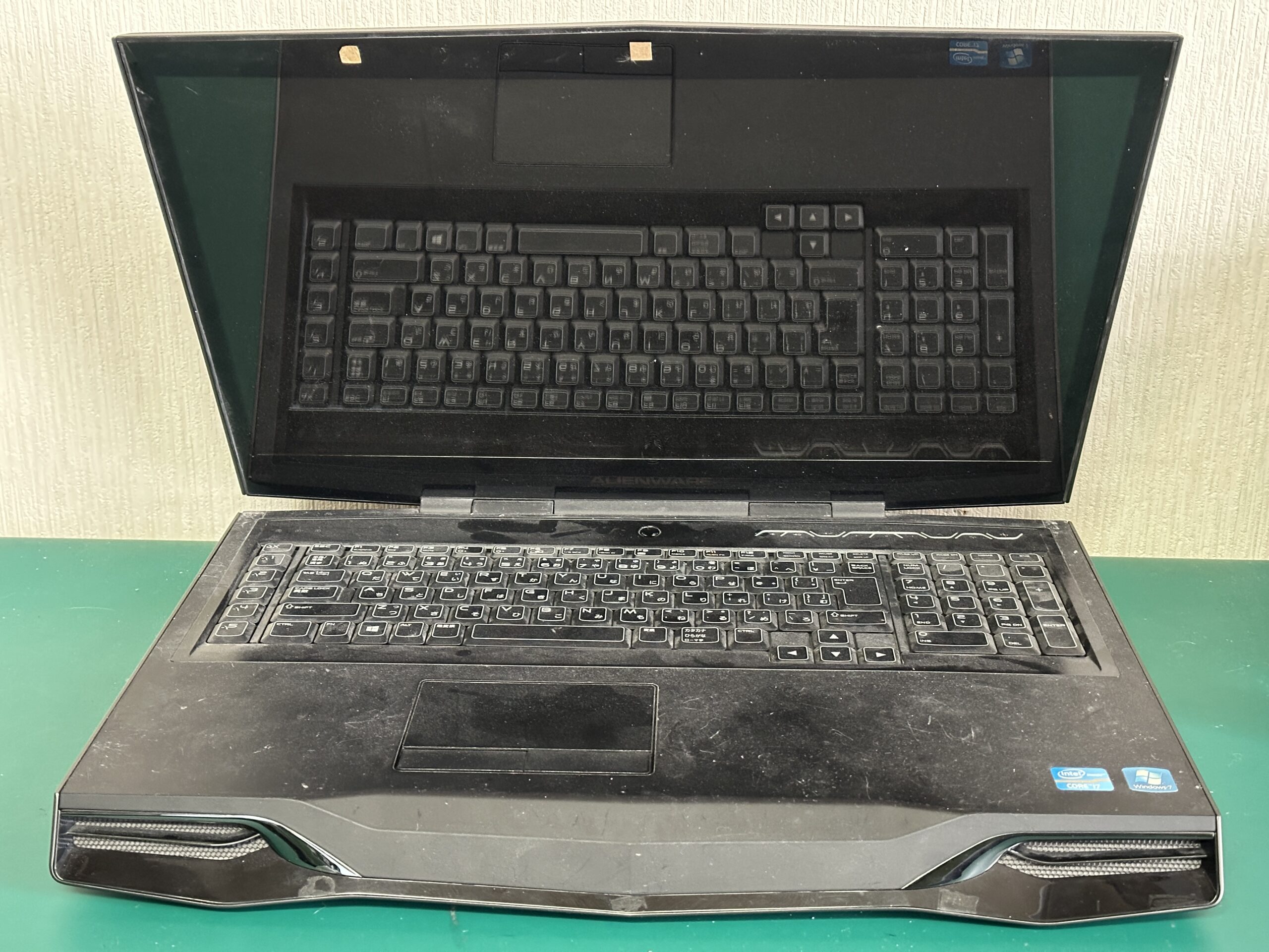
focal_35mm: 48
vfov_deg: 30.3
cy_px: 476
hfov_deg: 39.7
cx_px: 634
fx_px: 1760
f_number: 1.78
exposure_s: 1/25
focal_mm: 6.86
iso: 500
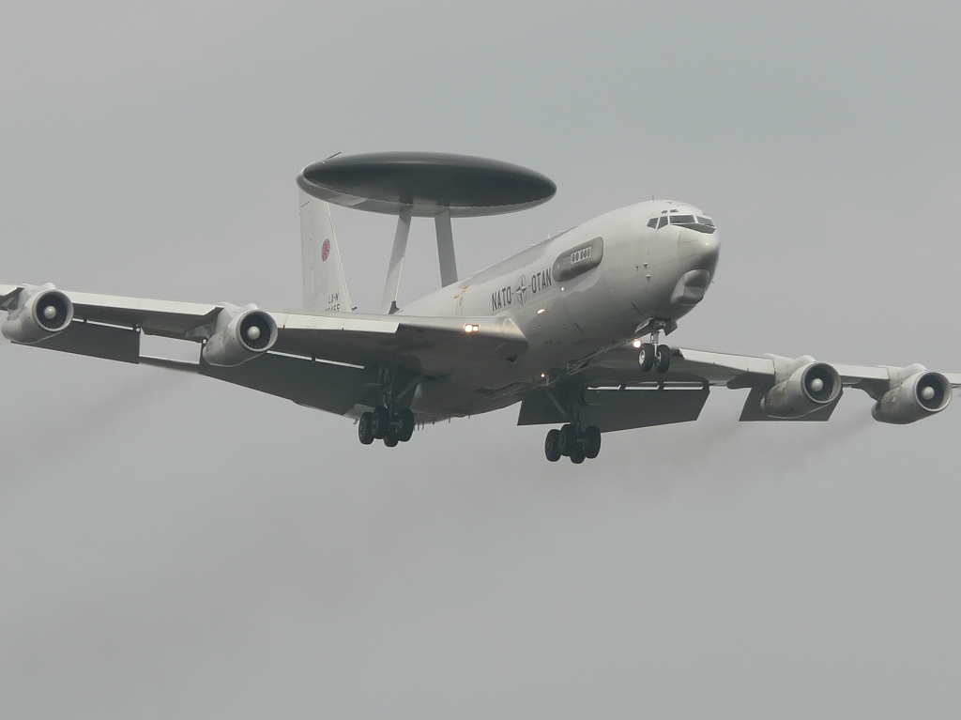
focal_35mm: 320
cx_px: 480
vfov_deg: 4.6
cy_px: 360
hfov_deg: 6.2
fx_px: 8880
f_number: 5.6
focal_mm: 52.5
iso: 100
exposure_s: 1/400
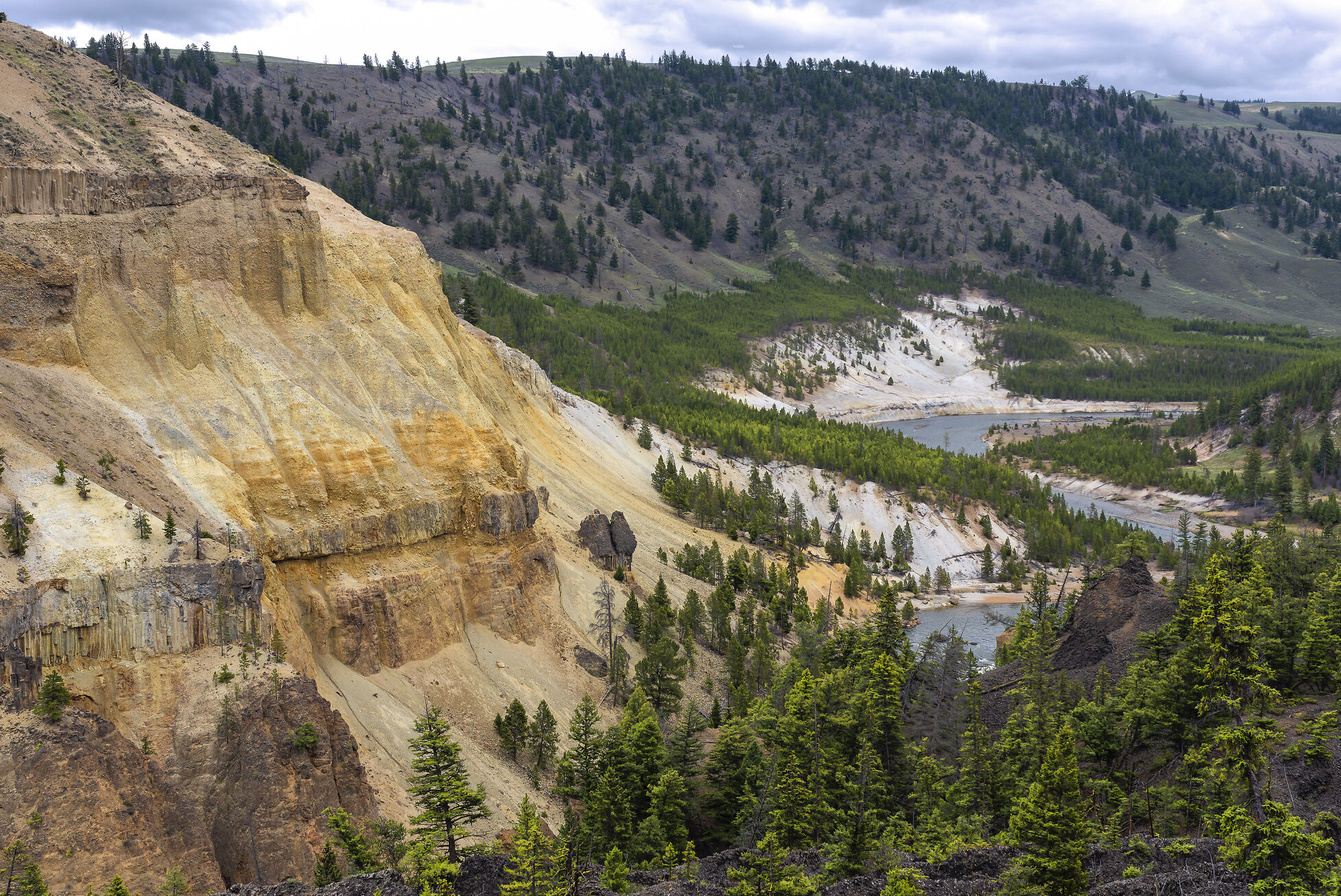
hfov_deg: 40.3
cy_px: 473
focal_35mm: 49
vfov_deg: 27.5
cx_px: 598
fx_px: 1826
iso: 100
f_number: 10
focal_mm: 40
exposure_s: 1/125
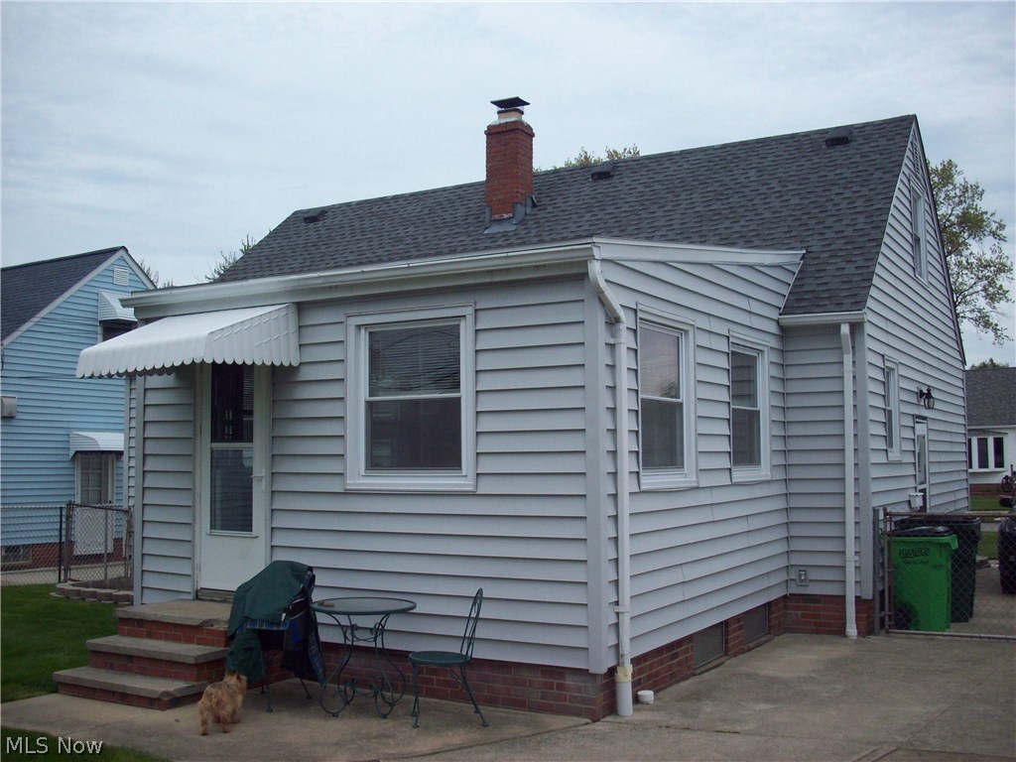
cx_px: 508
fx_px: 1086
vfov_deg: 38.7
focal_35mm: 37
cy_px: 381
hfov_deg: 50.1
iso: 80
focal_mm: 6.2
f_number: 5.6
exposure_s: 1/402
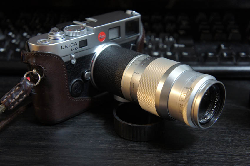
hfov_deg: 36.9
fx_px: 375
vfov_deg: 25.0
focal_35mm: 54
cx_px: 125
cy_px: 83
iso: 1600
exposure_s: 1/25
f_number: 4.5
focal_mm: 36
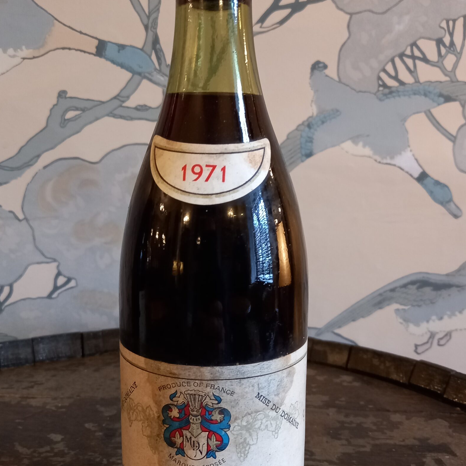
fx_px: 548
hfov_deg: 46.0
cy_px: 227
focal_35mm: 36
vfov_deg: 46.0
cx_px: 222
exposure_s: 1/24
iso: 320
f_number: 2
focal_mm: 4.6
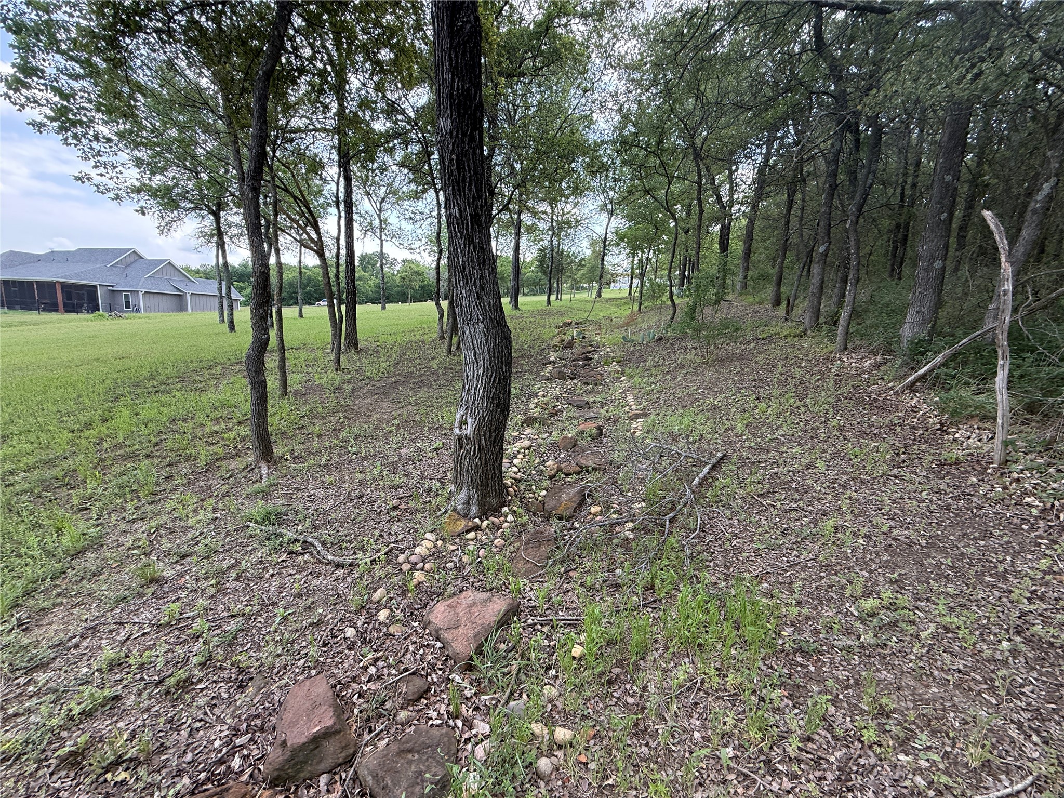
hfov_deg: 102.1
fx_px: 430
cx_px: 532
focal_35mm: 14
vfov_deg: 85.7
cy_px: 399
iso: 64
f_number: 2.2
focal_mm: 2.22
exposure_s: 1/232
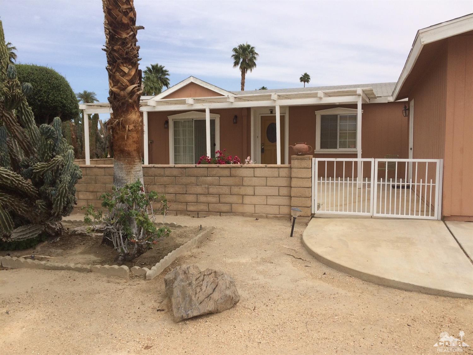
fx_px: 396
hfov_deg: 61.7
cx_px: 236
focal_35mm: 29
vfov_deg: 48.2
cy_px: 178
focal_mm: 4.15
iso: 32
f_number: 2.2
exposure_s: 1/2740
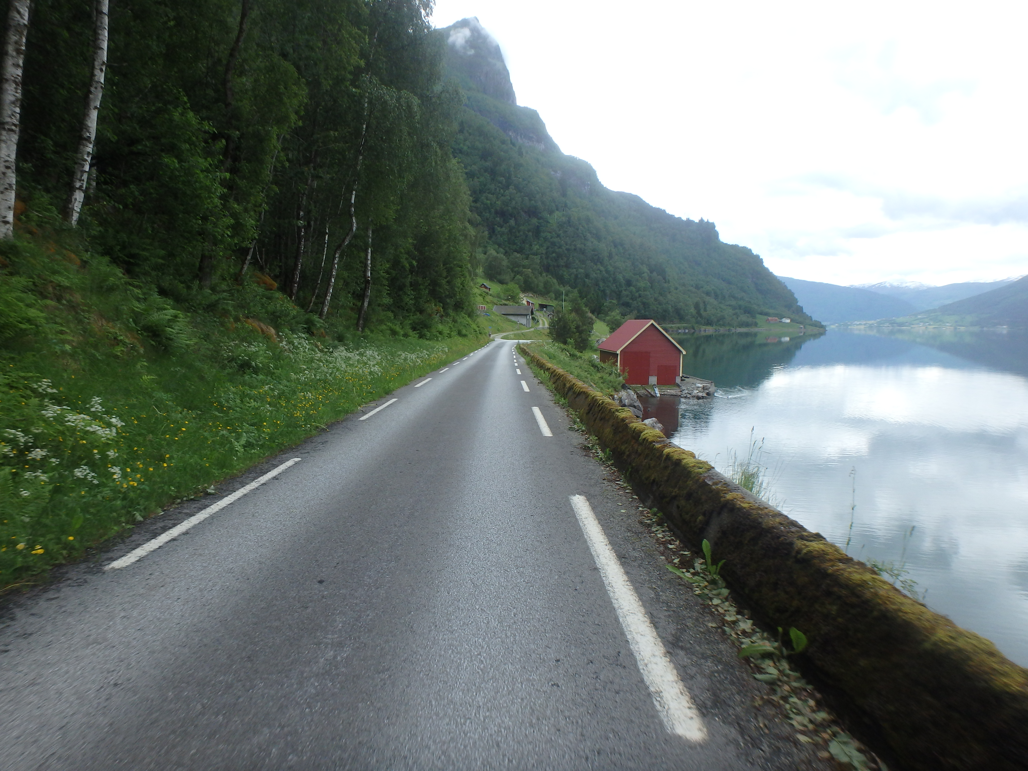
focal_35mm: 21
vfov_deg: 63.4
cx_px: 514
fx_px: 624
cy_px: 386
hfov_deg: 79.0
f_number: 3.5
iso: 125
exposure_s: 1/500
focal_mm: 3.7
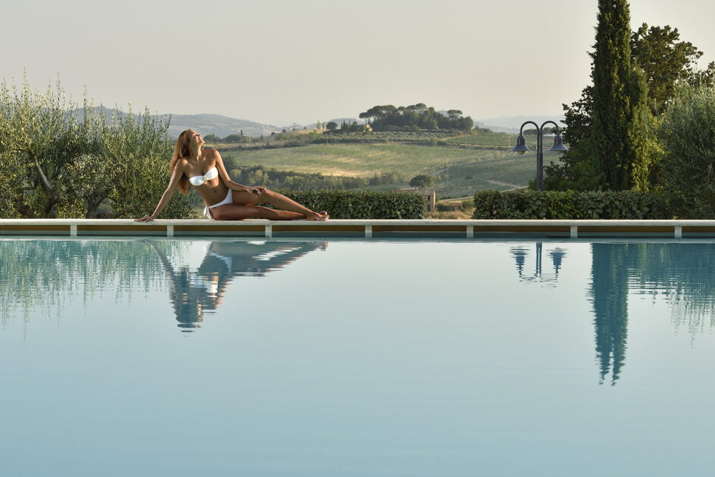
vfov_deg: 14.4
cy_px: 195
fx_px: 1887
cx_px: 334
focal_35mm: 95
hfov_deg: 21.4
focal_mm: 75
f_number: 10
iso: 200
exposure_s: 1/200
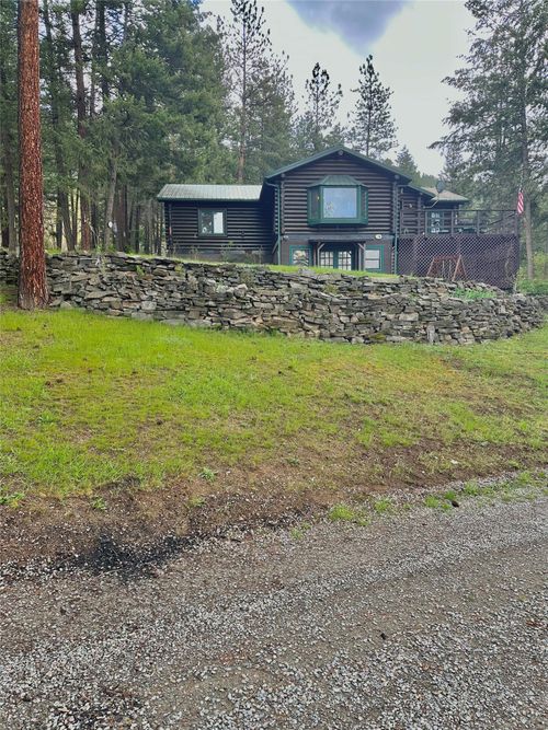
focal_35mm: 24
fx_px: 507
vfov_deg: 71.6
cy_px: 365
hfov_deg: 56.8
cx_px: 274
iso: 80
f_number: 1.78
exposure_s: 1/216
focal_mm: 6.86
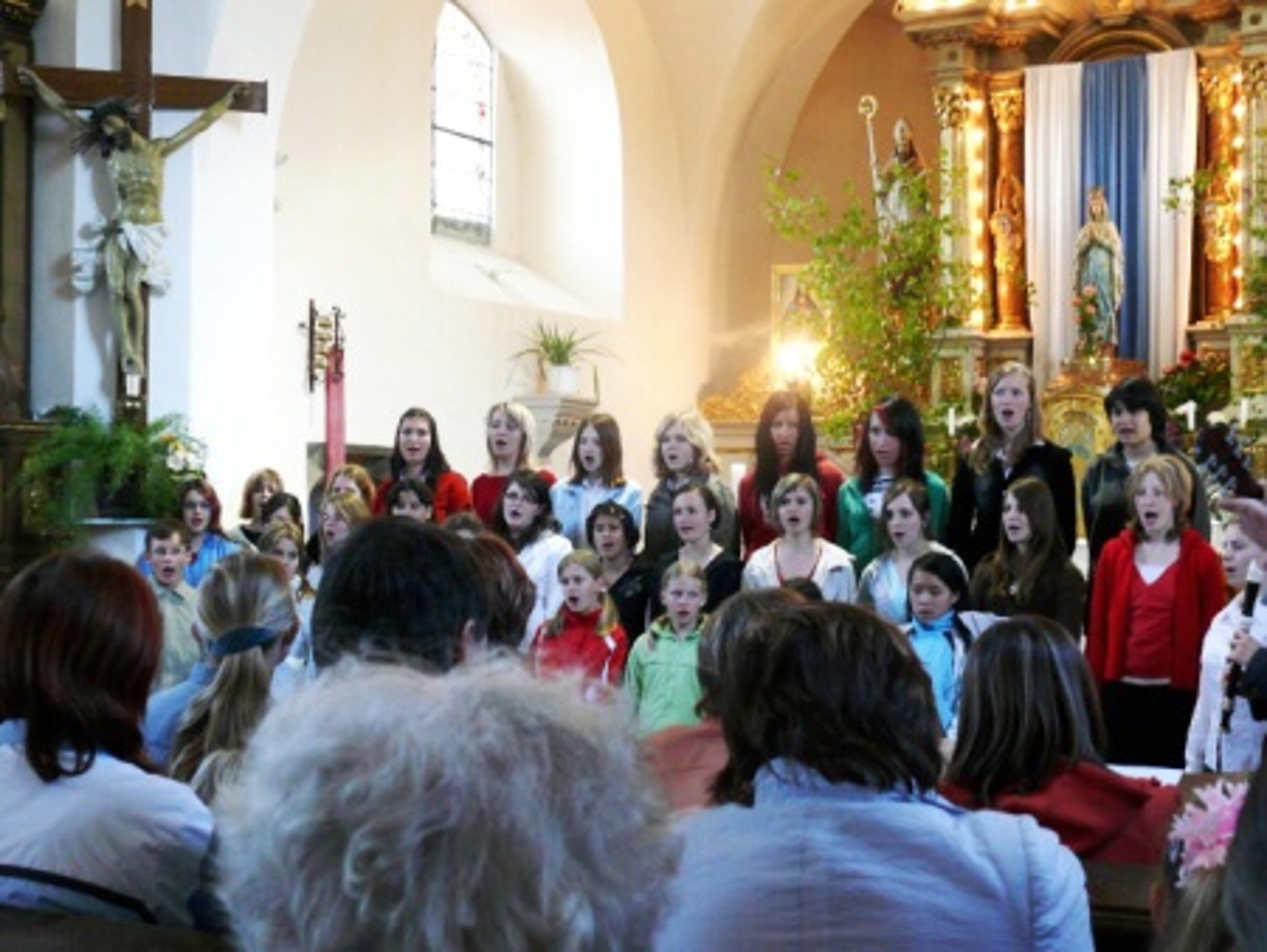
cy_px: 476
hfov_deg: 35.5
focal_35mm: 54
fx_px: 1978
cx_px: 634
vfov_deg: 27.1
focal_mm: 11.4
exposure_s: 1/30
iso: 250
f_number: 3.2
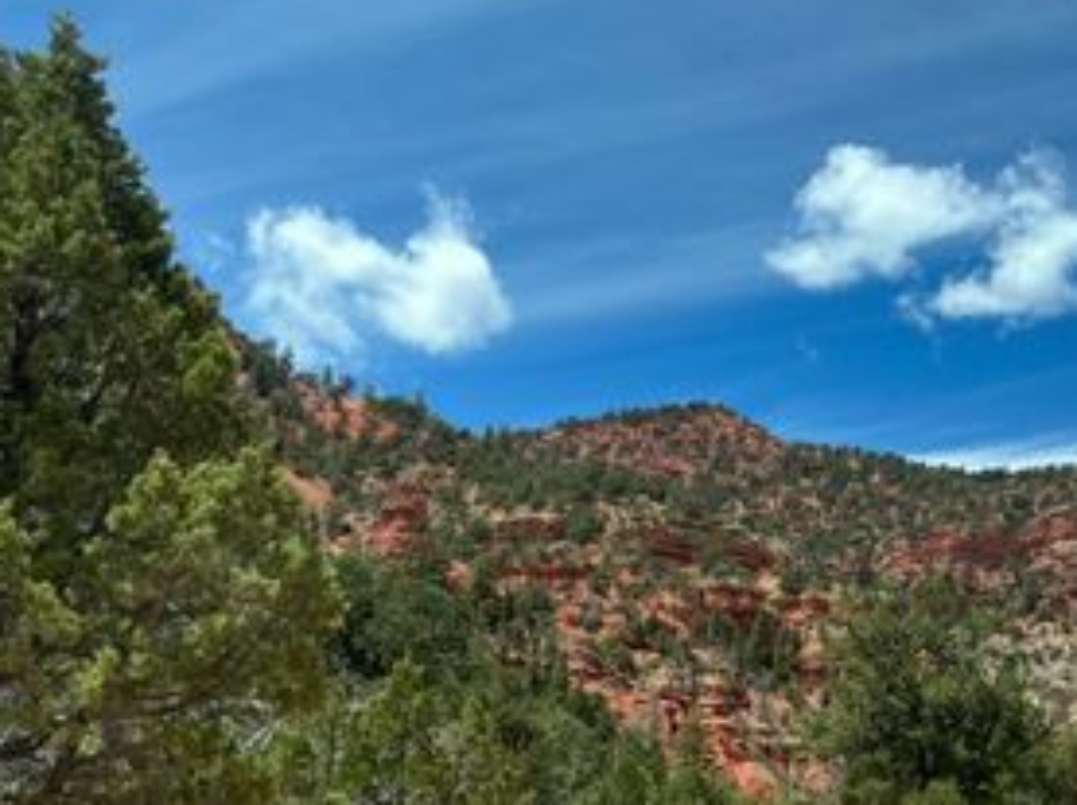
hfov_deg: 39.3
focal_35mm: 47
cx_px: 824
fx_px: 1460
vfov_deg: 30.3
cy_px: 612
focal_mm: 5.7
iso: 50
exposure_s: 1/2915
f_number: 1.5
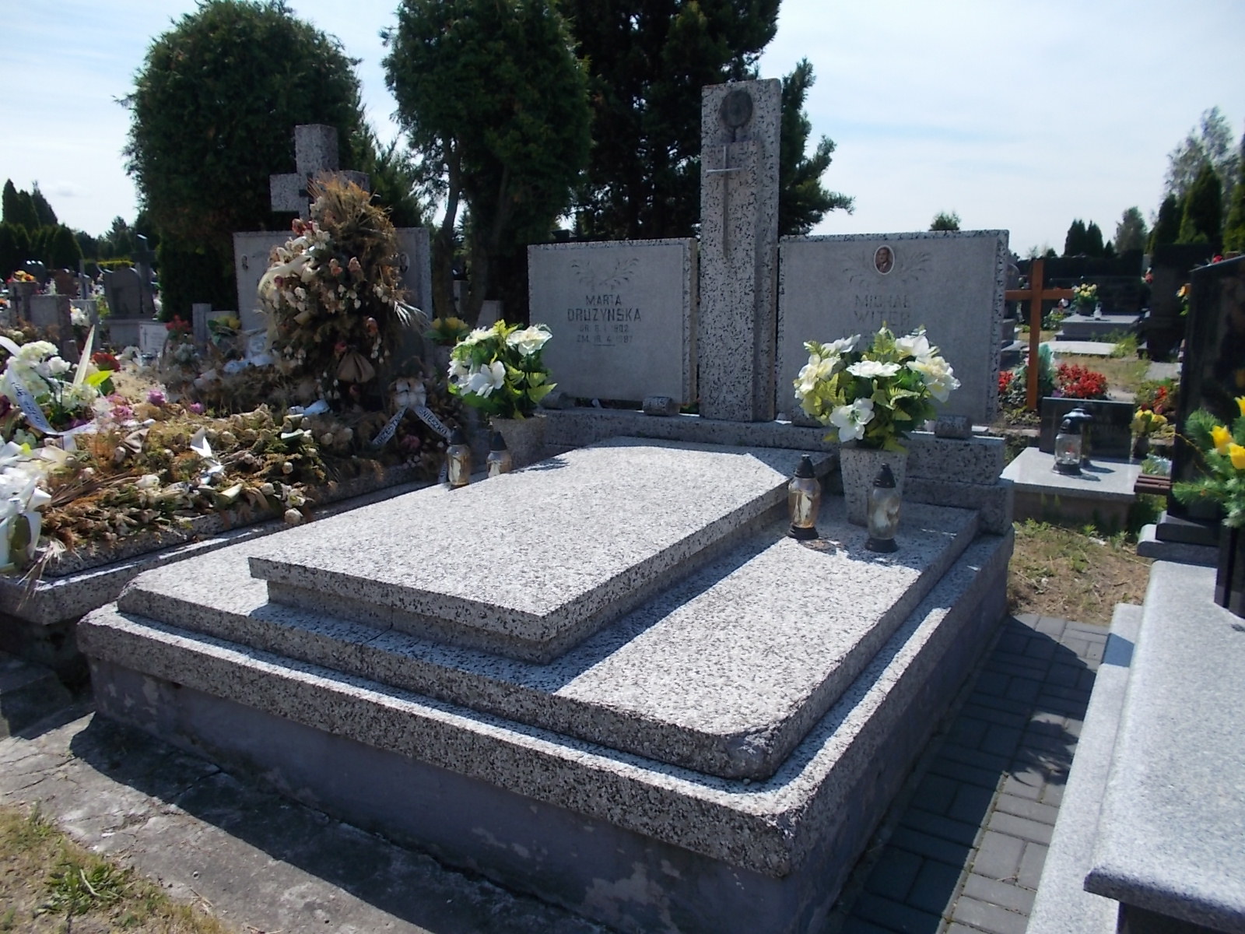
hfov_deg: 67.3
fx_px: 935
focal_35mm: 26
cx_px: 622
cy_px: 467
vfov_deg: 53.1
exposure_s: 1/200
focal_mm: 4.6
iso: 80
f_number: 8
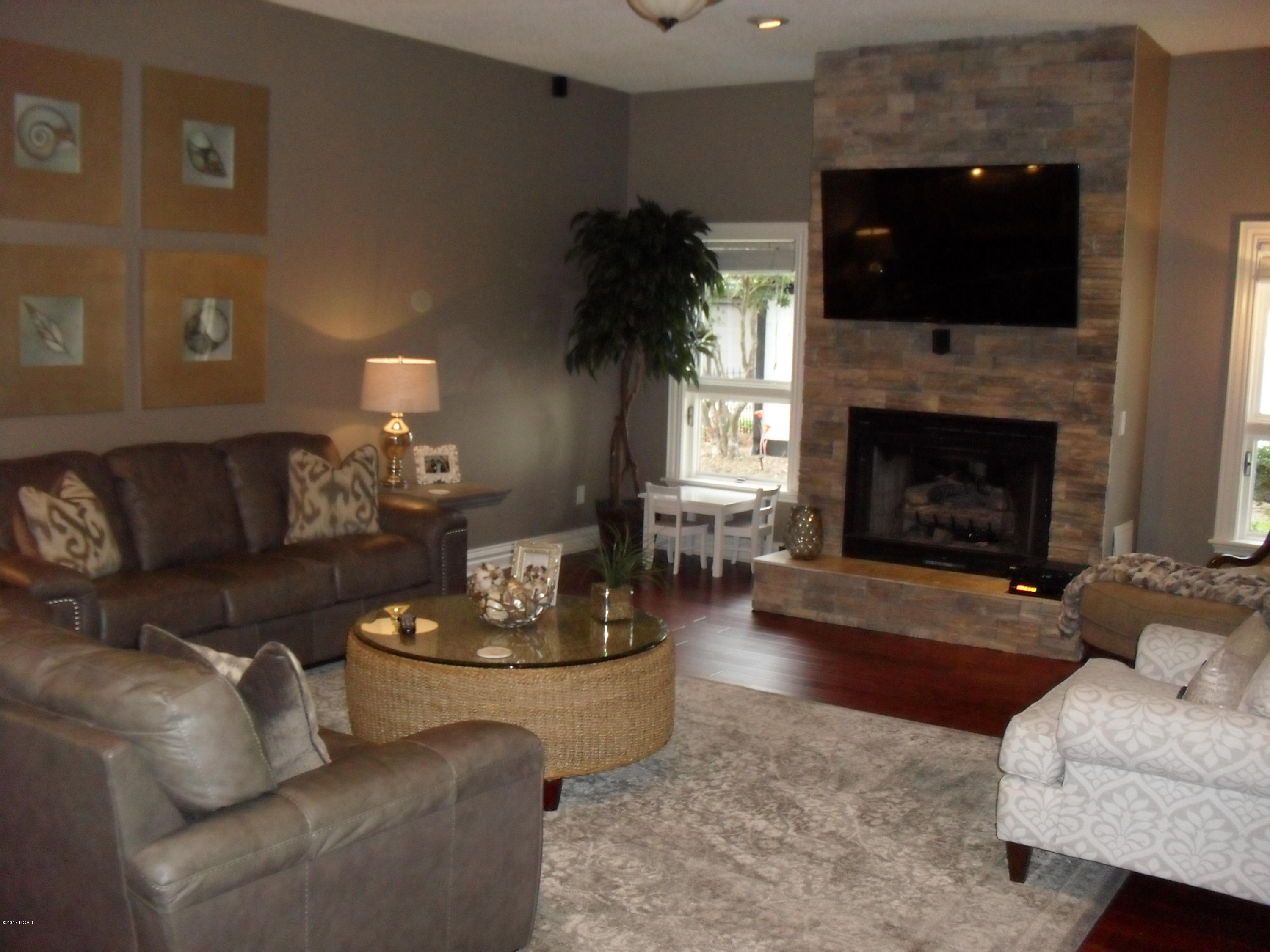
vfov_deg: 40.7
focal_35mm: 35
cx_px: 635
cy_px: 476
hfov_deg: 52.6
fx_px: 1284
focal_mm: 6.3
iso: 320
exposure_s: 1/45
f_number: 3.2
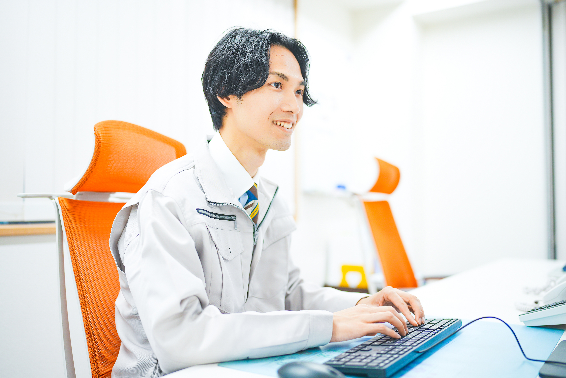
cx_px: 283
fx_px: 550
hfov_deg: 54.4
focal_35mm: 35
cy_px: 189
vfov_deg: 37.9
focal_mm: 35
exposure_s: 1/80
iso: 50
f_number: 1.4
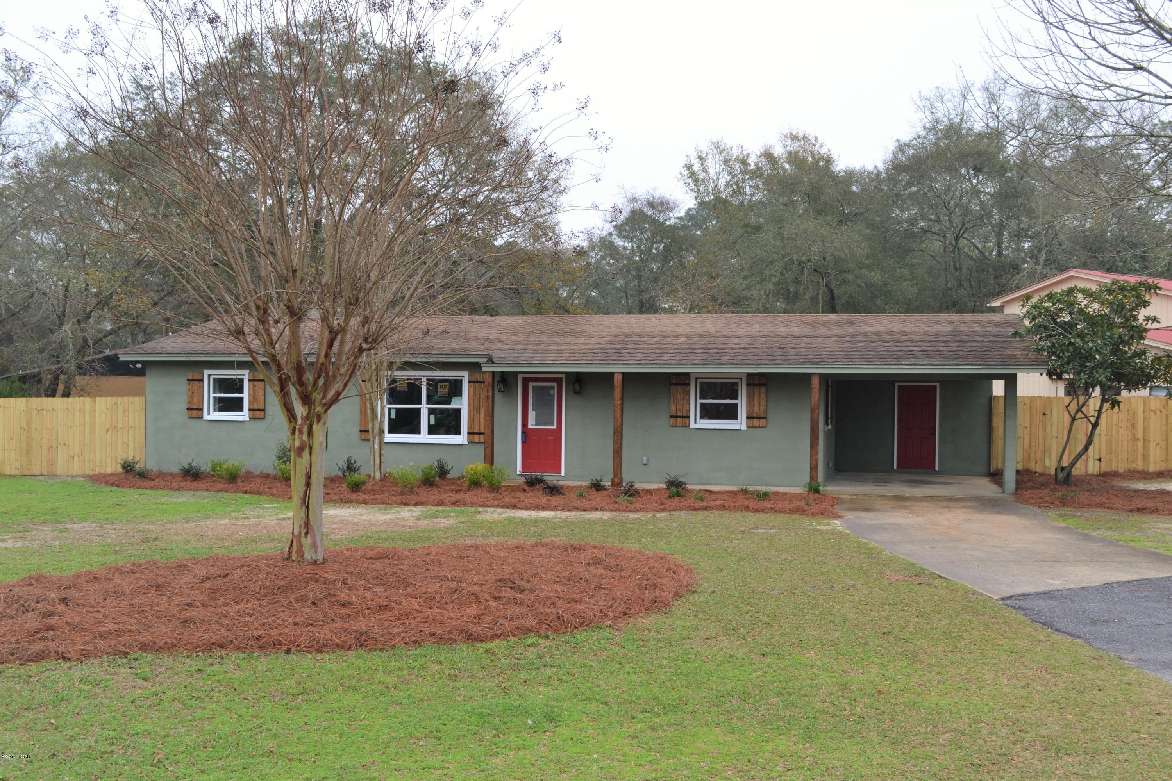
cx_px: 586
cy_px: 390
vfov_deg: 36.9
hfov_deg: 53.1
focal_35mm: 36
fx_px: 1172
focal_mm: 24
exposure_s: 1/100
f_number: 8
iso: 400
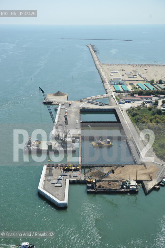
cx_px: 82
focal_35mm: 48
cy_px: 124
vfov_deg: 41.1
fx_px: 330
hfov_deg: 28.0
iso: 400
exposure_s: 1/2500
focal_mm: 48
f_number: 5
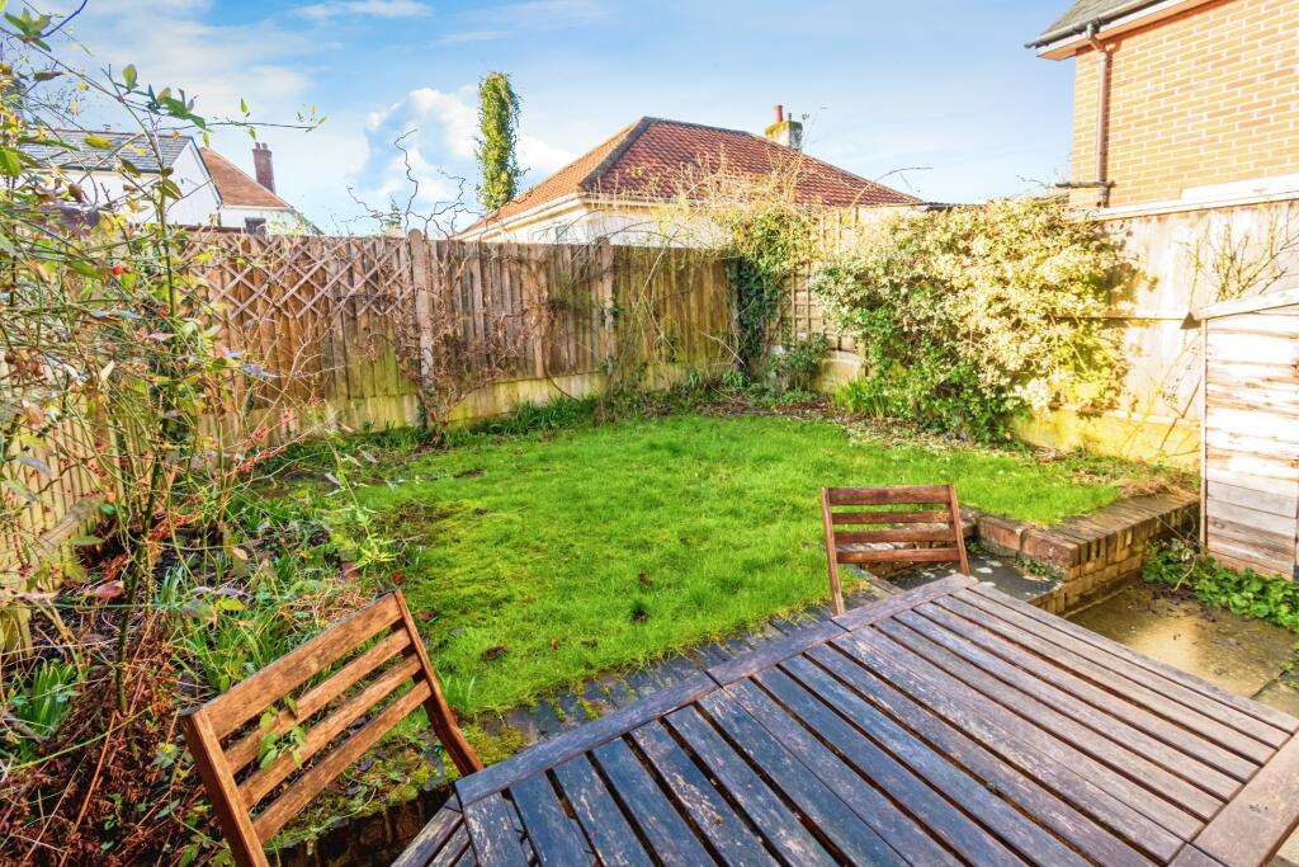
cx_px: 650
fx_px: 541
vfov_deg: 77.3
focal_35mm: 15
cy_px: 434
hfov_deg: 100.4
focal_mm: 10
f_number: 8
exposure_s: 1/200
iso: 400
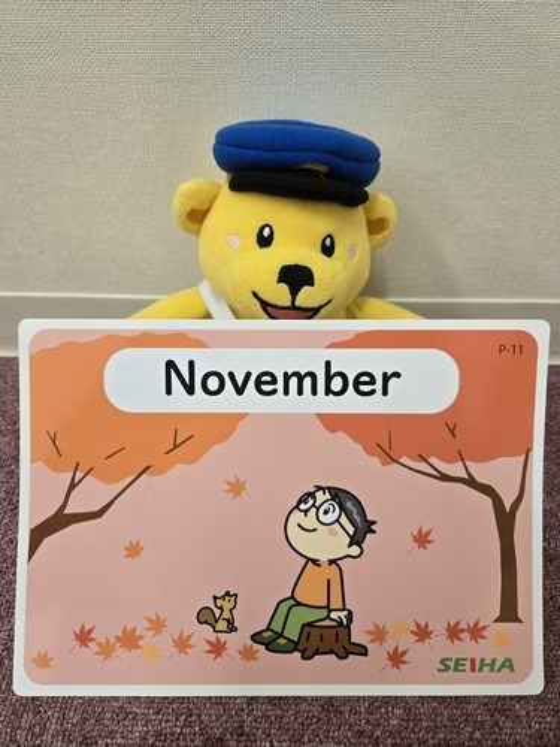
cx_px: 280
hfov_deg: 58.9
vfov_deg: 73.9
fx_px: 496
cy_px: 374
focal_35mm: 23
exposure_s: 1/100
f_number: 1.8
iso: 160
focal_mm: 5.4
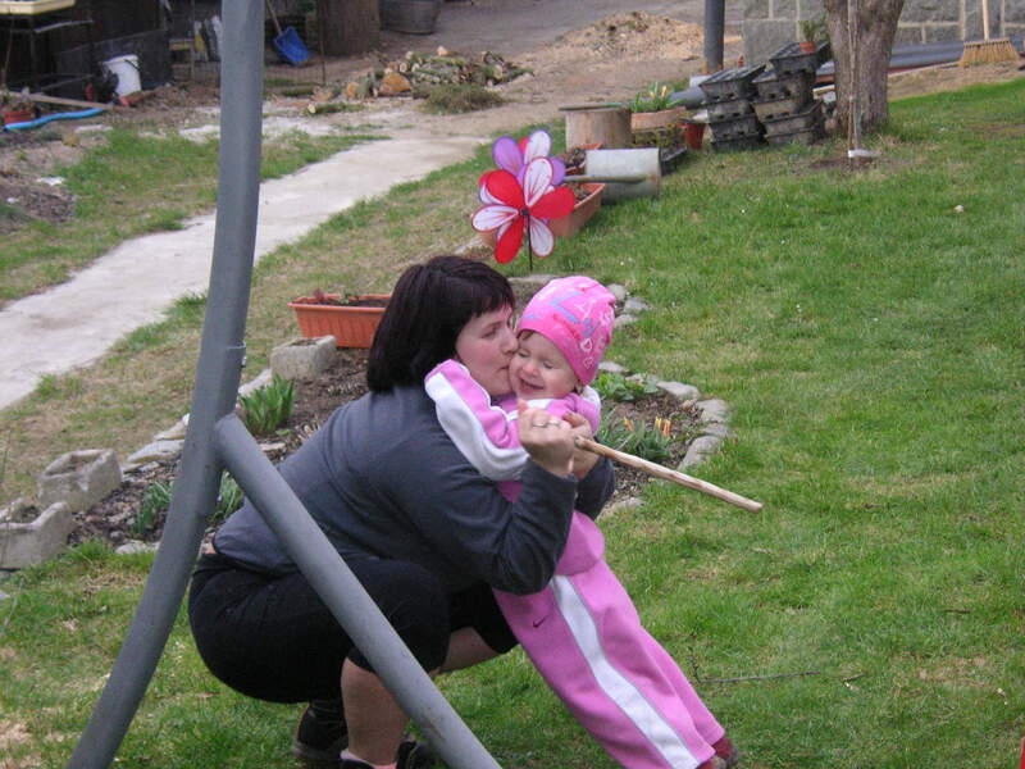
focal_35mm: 92
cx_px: 512
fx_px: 2724
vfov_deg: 16.1
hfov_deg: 21.3
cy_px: 384
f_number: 4.8
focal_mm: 15.2
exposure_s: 1/180
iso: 160
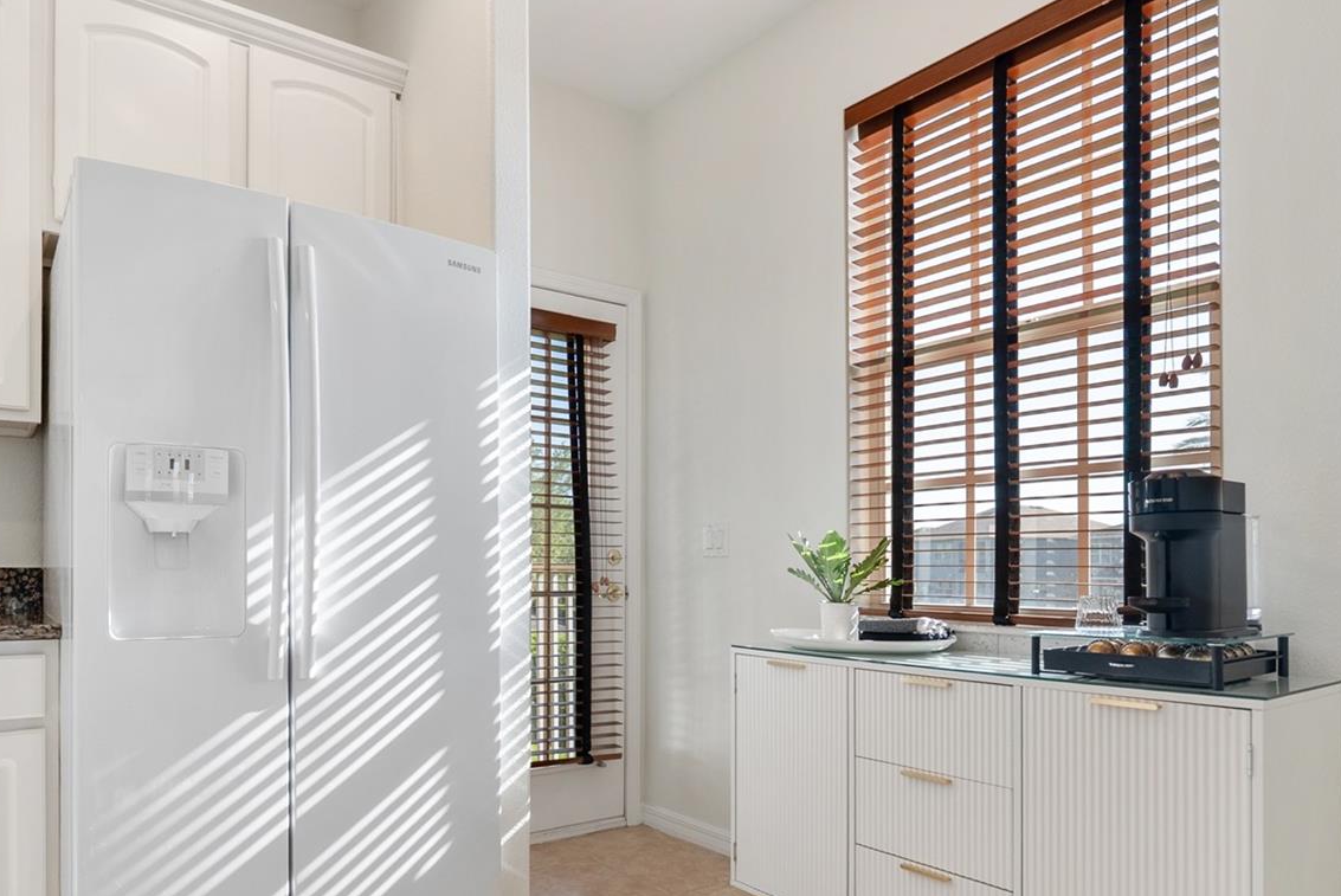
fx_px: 895
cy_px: 585
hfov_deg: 72.6
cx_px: 514
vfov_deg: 52.4
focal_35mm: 24
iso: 640
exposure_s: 1/30
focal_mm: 17
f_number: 9
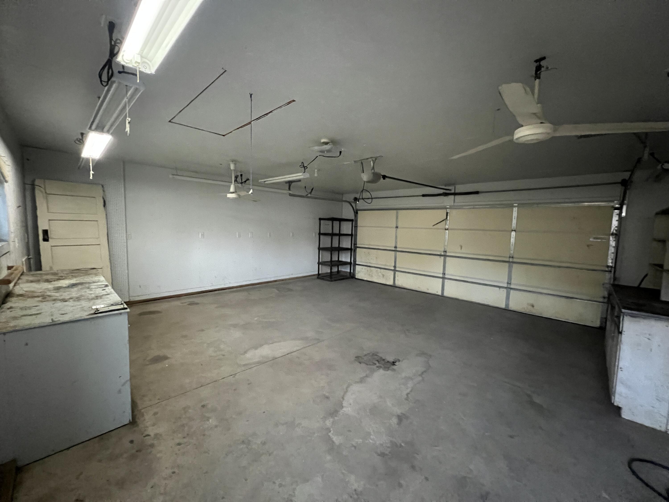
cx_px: 334
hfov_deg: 106.2
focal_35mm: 13
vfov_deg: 89.9
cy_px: 251
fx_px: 251
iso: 1250
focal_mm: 1.57
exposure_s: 1/40
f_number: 1.8
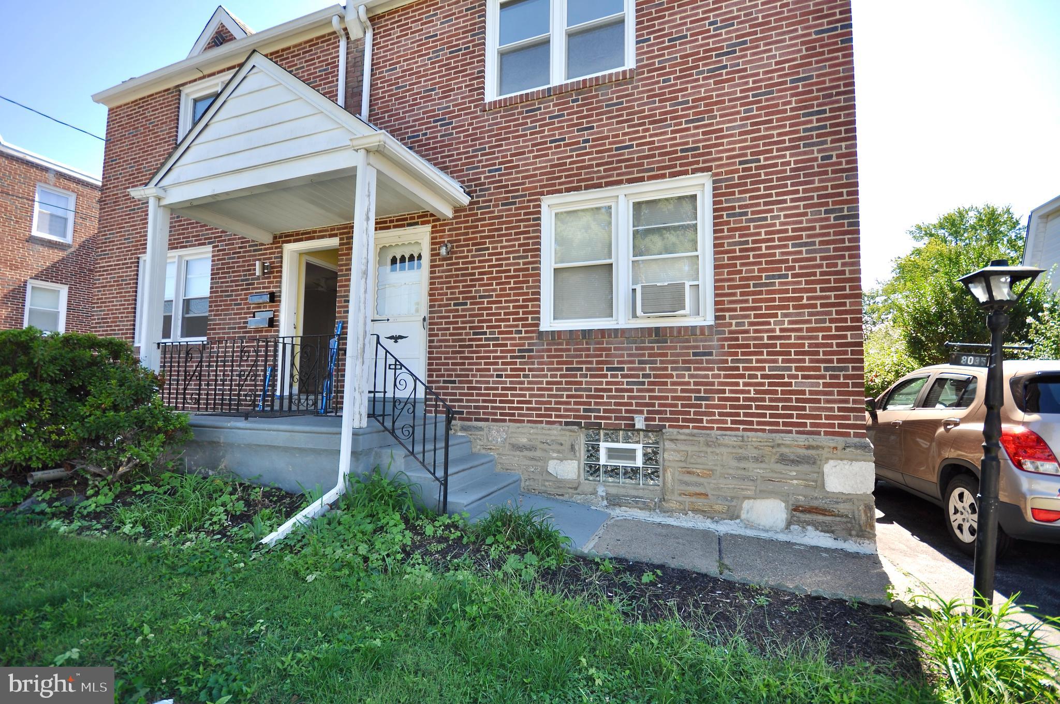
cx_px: 530
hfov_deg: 100.5
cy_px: 352
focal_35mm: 15
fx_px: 441
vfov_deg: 77.2
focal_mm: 10
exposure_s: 1/125
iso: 100
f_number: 5.6
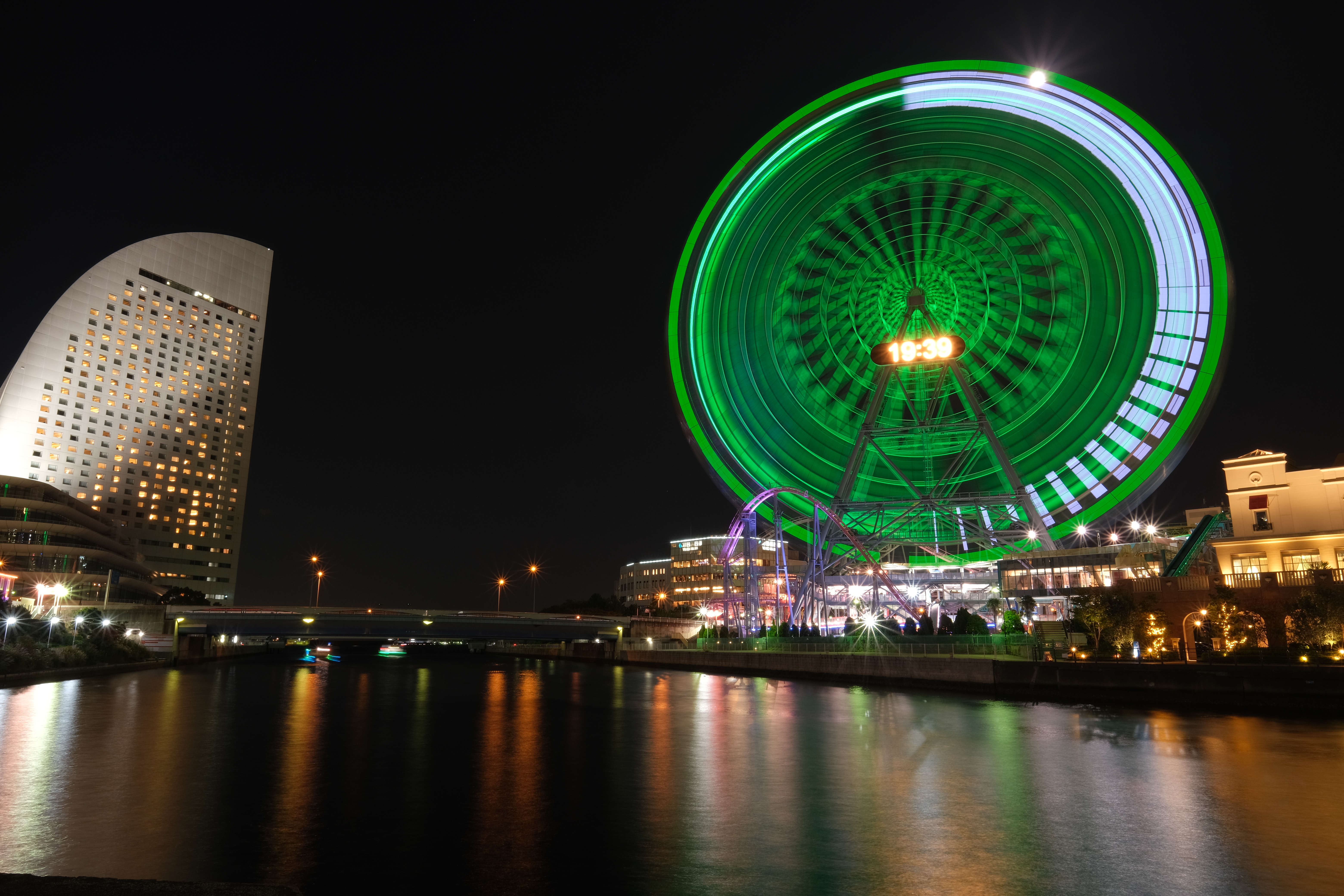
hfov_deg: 76.1
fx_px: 859
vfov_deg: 55.1
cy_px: 448
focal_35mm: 23
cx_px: 672
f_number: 16
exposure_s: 15
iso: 160
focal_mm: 15.1
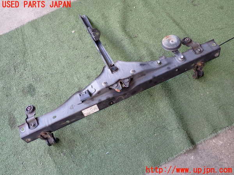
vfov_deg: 46.8
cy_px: 88
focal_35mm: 30
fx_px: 203
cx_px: 117
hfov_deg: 60.0
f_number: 2.3
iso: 200
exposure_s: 1/60
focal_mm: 5.4
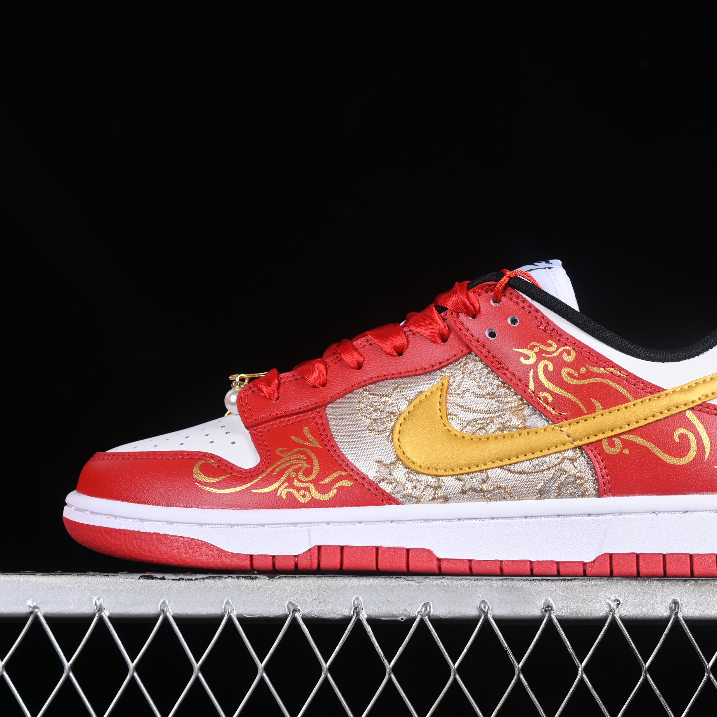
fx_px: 2250
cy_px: 360
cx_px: 444
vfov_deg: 18.1
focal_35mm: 96
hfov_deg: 18.1
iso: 160
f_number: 8
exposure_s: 1/80
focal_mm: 50
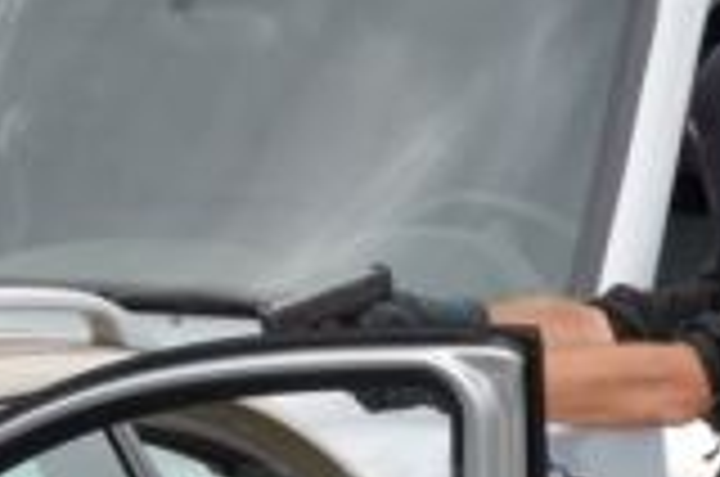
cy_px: 675
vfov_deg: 0.9
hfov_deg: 1.4
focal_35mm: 1504
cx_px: 716
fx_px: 30020
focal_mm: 200
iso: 320
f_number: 8
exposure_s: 1/320
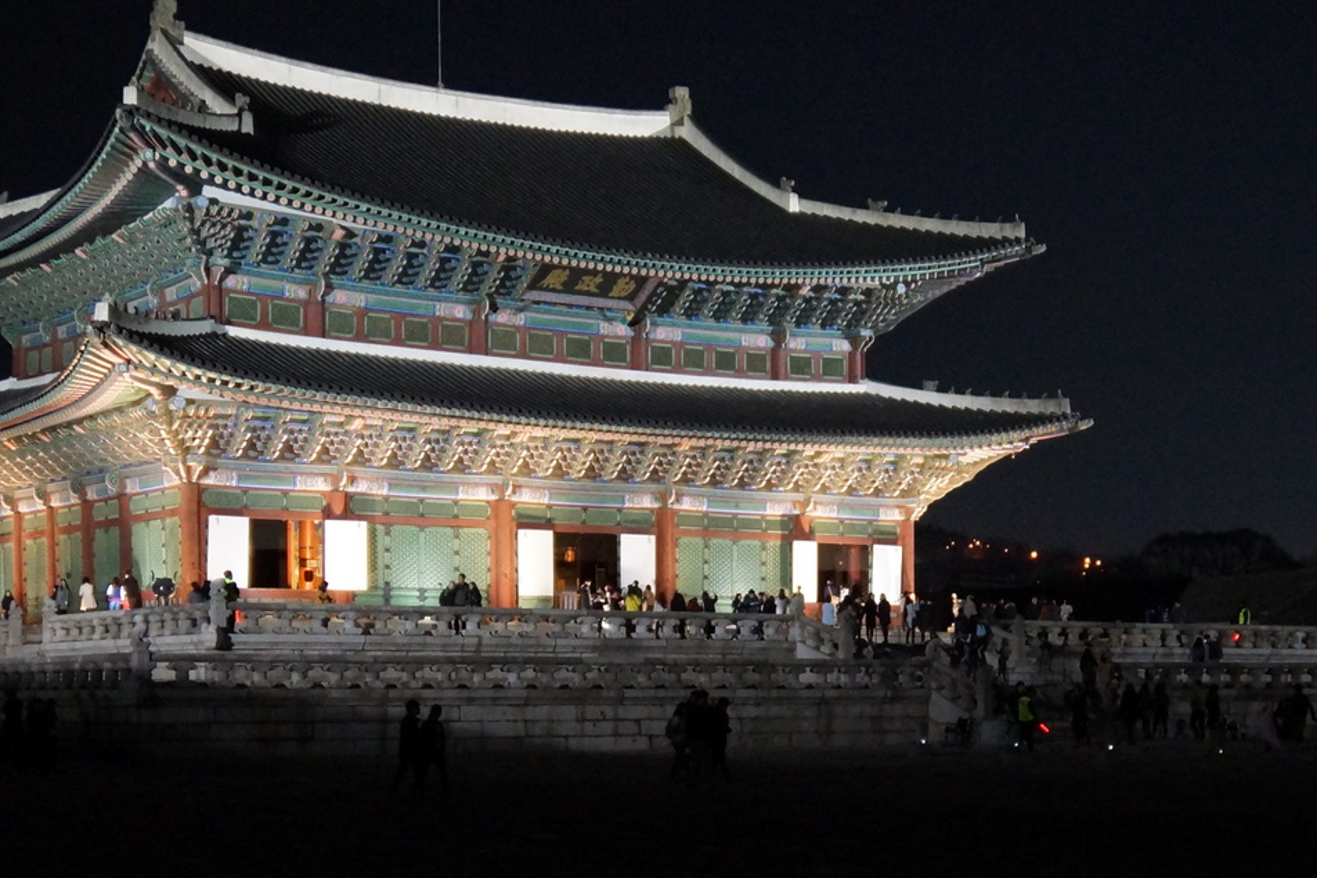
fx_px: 2305
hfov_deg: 31.6
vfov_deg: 21.2
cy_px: 747
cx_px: 891
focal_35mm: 63
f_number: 2.8
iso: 1600
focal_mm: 20
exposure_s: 1/25
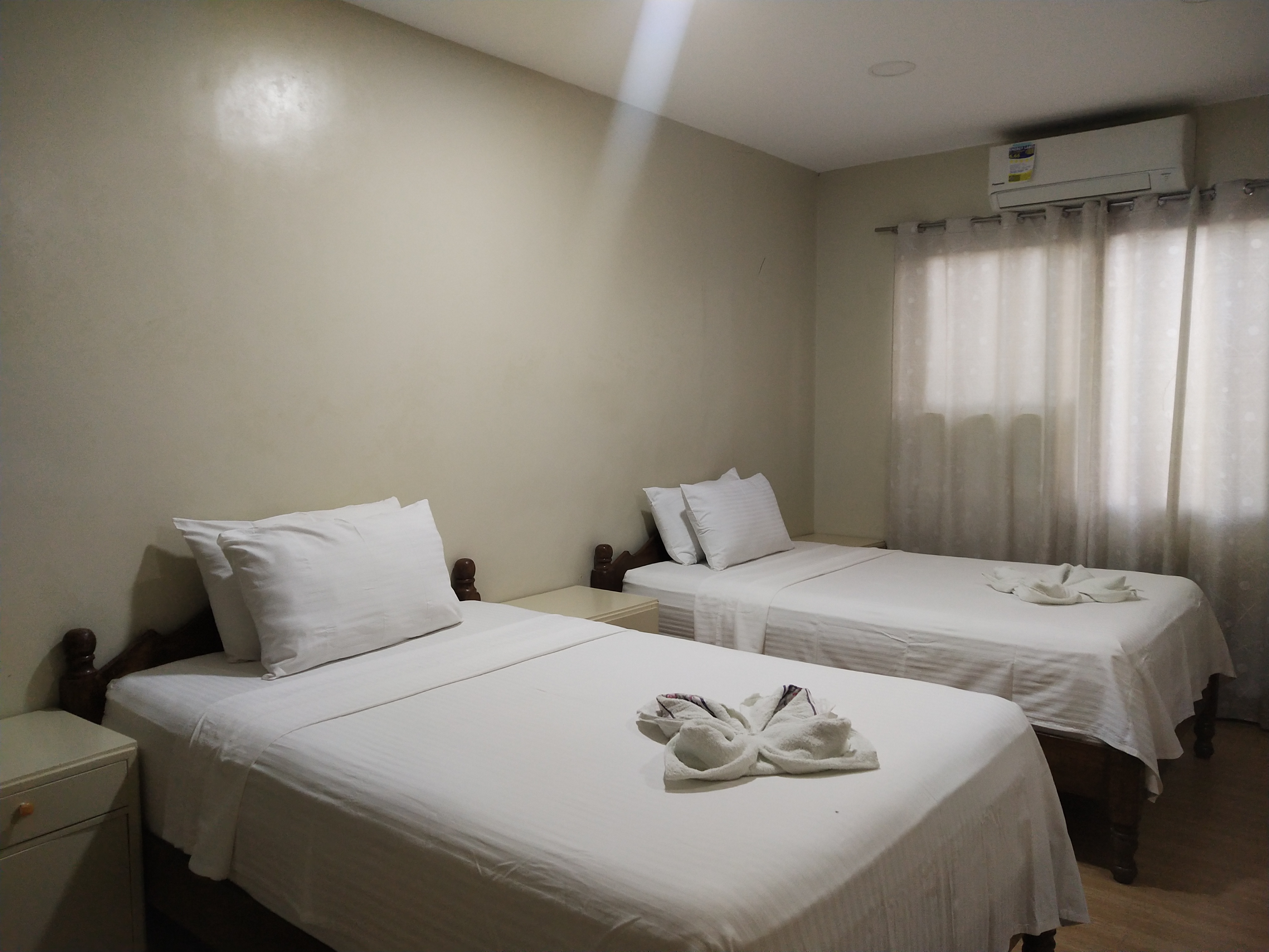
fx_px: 1100
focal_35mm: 30
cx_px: 634
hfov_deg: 60.0
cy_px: 476
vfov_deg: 46.8
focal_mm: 3.95
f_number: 1.8
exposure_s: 1/50
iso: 199
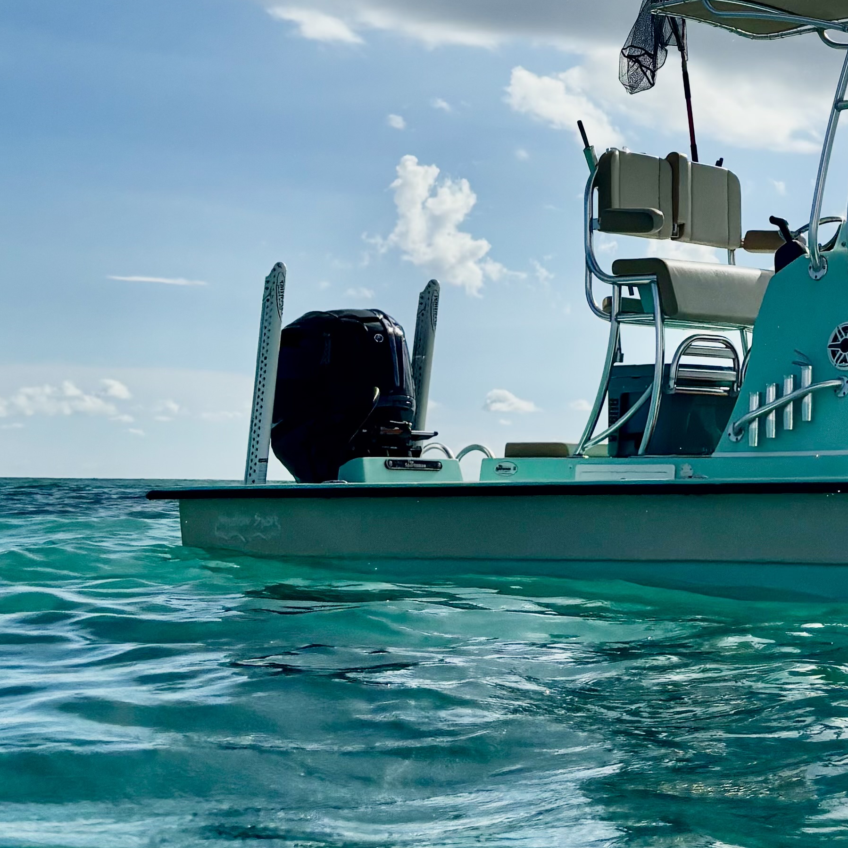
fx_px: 2023
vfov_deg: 21.3
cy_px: -278
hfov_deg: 22.1
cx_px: 973
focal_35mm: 73
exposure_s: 1/23256
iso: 40
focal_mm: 5.96
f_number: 1.6
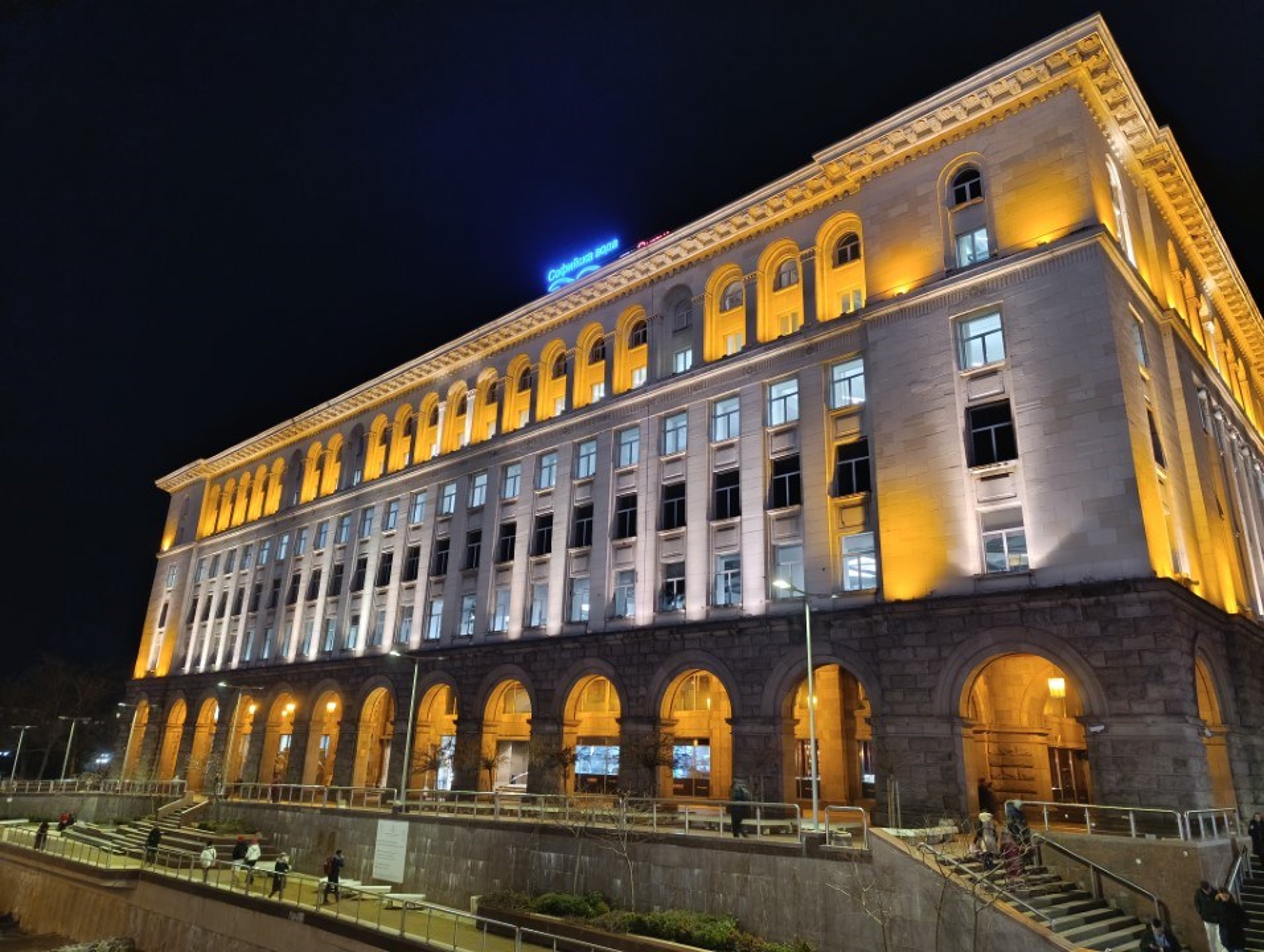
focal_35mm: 23
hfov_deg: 73.8
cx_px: 632
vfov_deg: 59.0
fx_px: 841
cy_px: 476
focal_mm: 6.14
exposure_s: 1/20
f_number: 1.6
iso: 1600
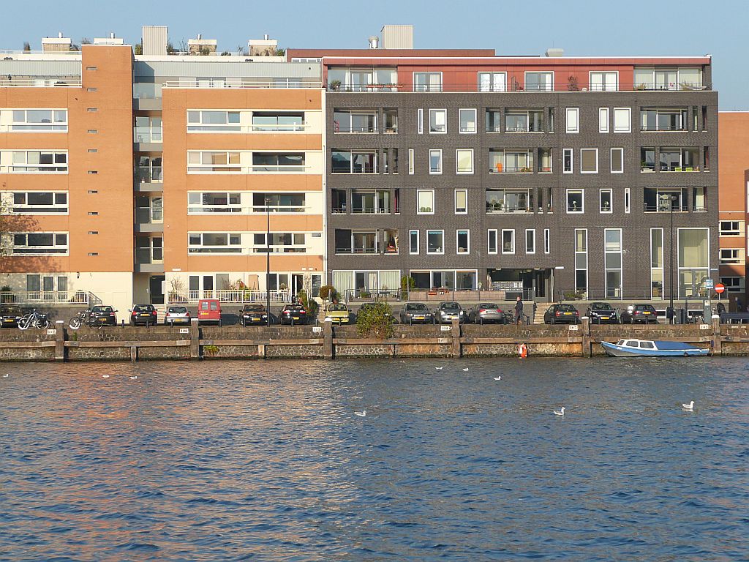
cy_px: 281
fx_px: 2229
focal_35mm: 103
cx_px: 374
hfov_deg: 19.1
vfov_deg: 14.4
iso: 100
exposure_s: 1/400
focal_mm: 16.9
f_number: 4.7
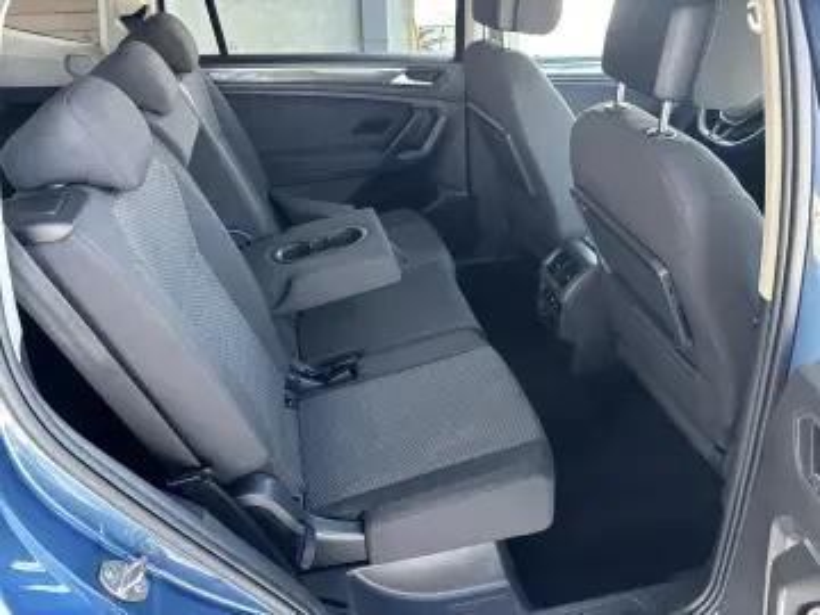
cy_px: 308
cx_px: 410
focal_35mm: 26
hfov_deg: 67.3
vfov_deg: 53.1
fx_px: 616
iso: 200
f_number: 1.6
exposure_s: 1/60
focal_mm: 5.96
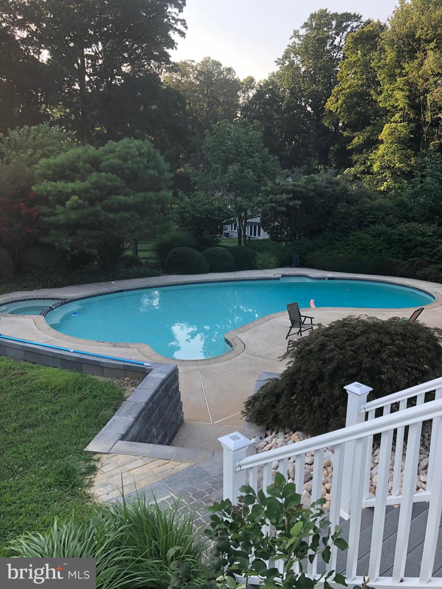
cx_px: 221
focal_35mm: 28
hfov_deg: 49.7
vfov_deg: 63.4
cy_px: 294
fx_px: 477
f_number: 1.8
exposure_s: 1/256
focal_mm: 3.99
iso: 20
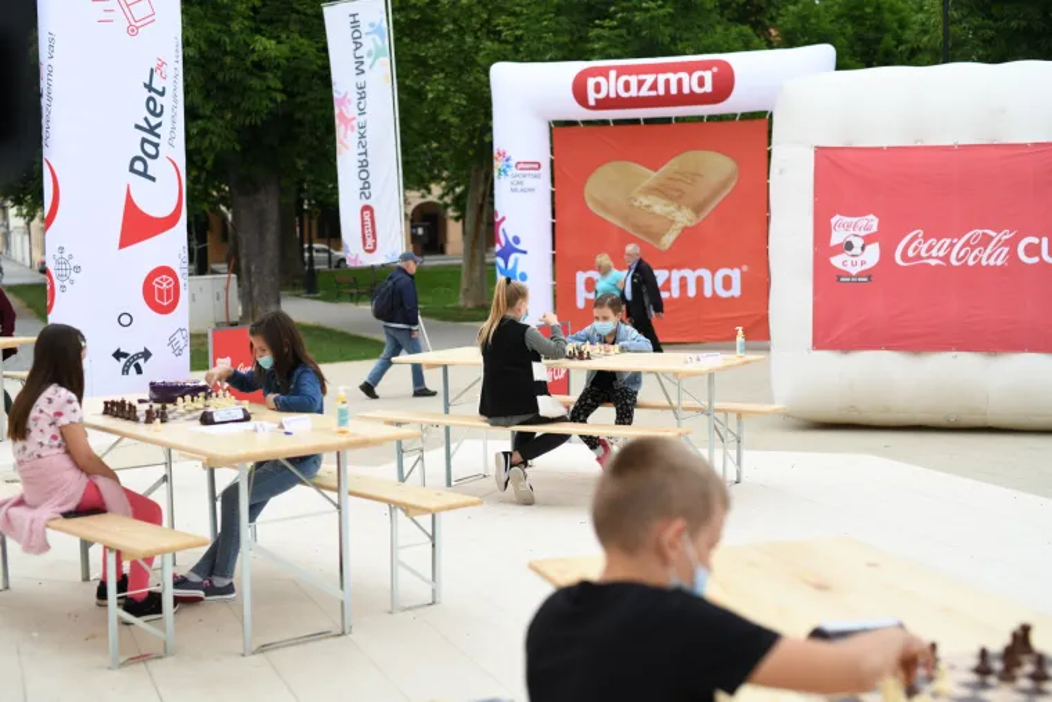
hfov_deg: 39.6
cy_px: 351
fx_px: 1461
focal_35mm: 50
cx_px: 526
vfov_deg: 27.0
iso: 125
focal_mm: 50
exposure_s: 1/1000
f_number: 2.8
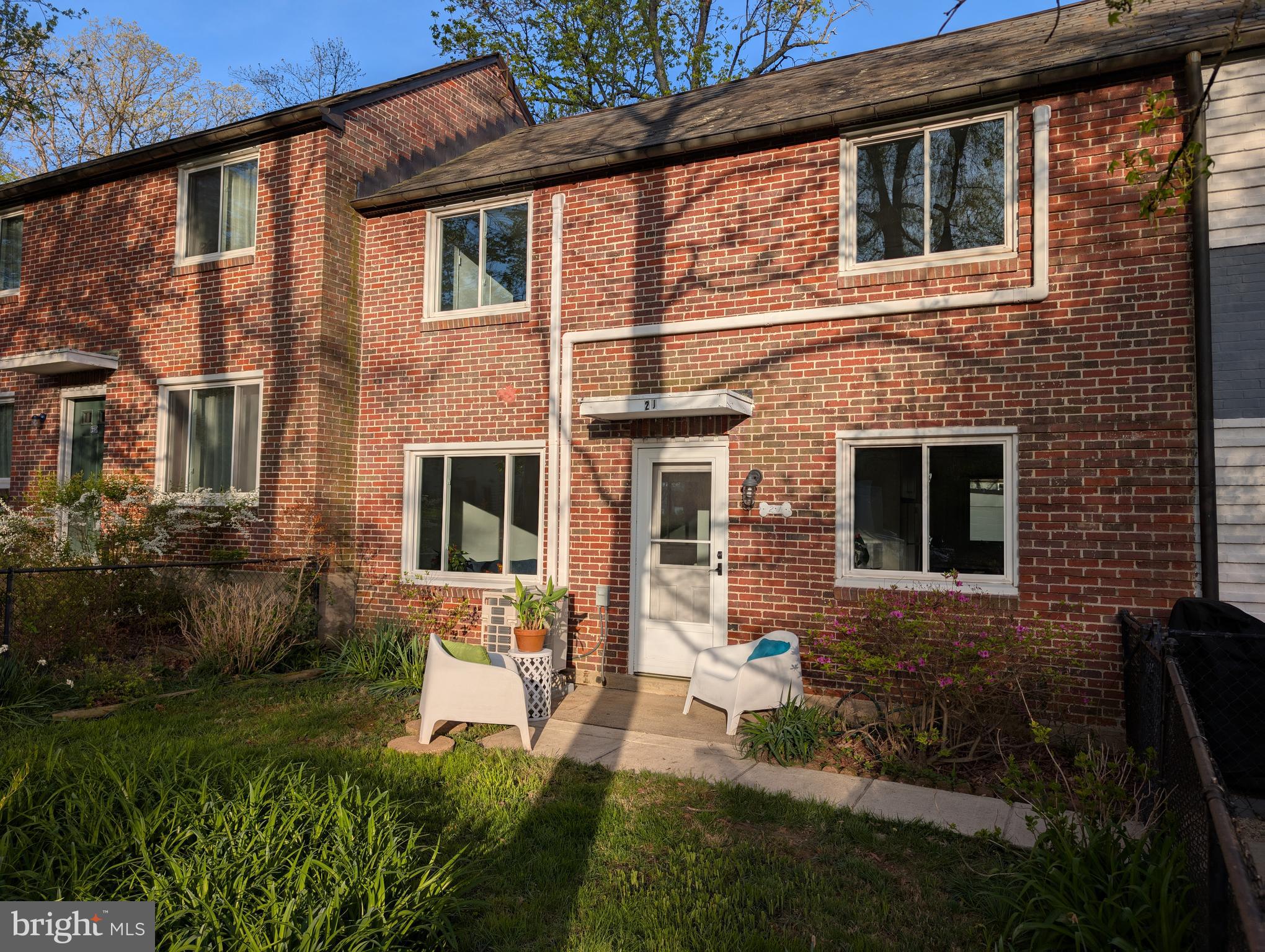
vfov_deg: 56.9
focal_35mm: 24
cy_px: 476
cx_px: 632
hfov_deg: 71.5
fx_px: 878
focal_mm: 6.9
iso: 19
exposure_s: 1/1245
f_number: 1.68
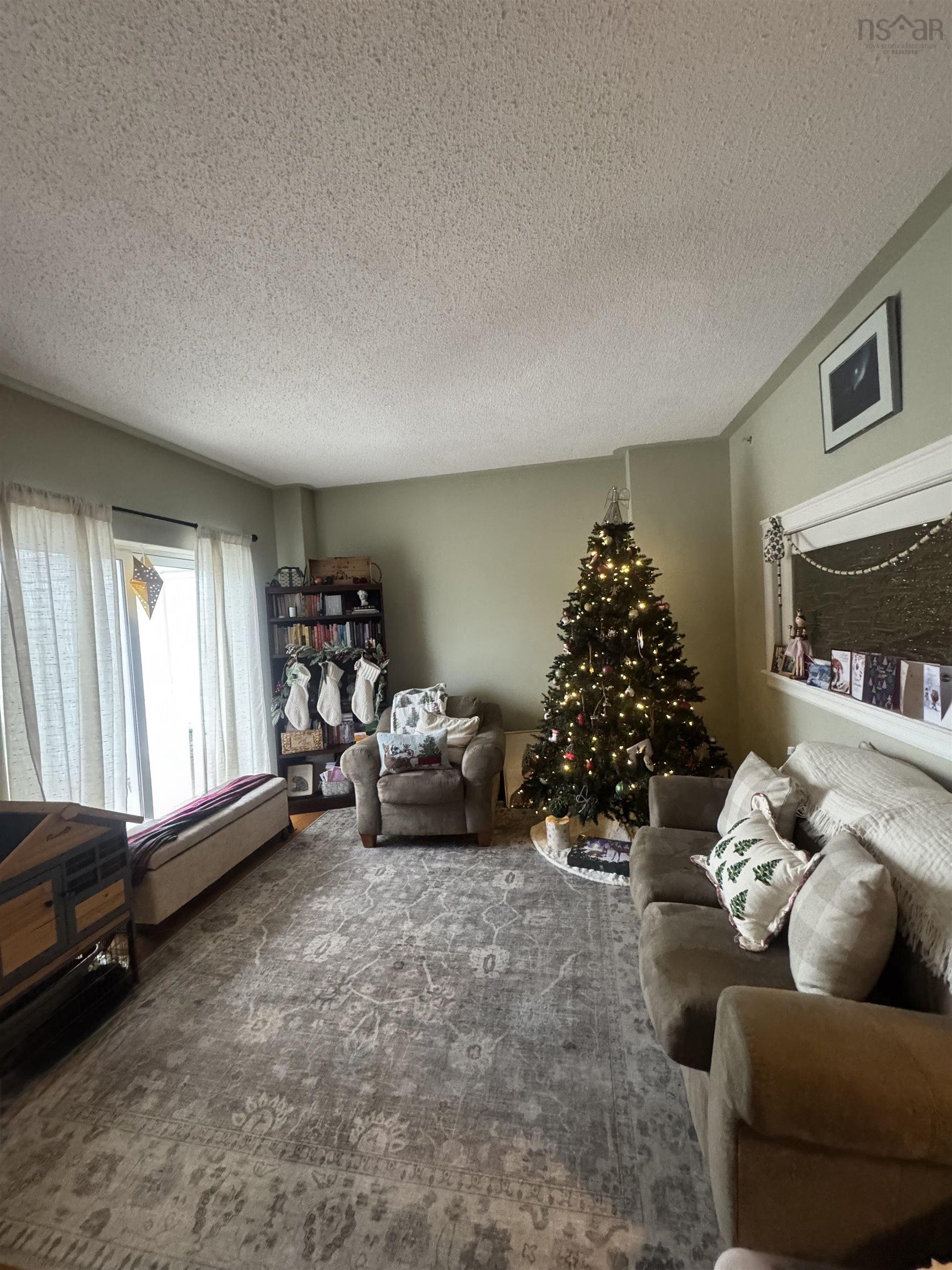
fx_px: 513
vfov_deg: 102.1
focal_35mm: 14
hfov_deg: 85.7
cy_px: 635
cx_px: 476
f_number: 2.2
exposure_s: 1/60
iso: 800
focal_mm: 2.22
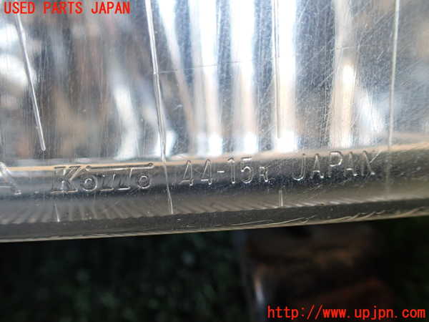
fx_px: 372
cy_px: 161
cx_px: 214
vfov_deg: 46.8
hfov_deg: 60.0
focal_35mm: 30
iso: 320
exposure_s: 1/125
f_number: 2.3
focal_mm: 5.4
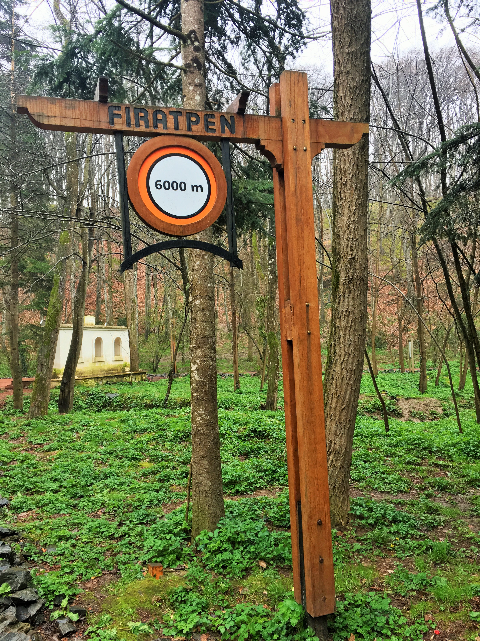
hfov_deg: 48.2
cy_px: 320
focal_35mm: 29
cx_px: 240
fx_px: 536
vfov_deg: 61.7
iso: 40
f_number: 2.2
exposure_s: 1/100
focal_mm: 4.15
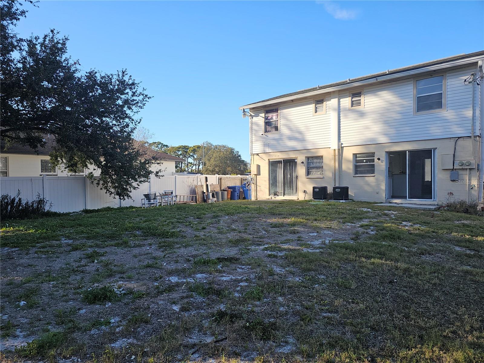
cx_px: 242
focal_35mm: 23
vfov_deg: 58.9
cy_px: 182
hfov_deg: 73.9
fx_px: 322
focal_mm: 6.3
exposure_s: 1/379
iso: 10
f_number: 1.7
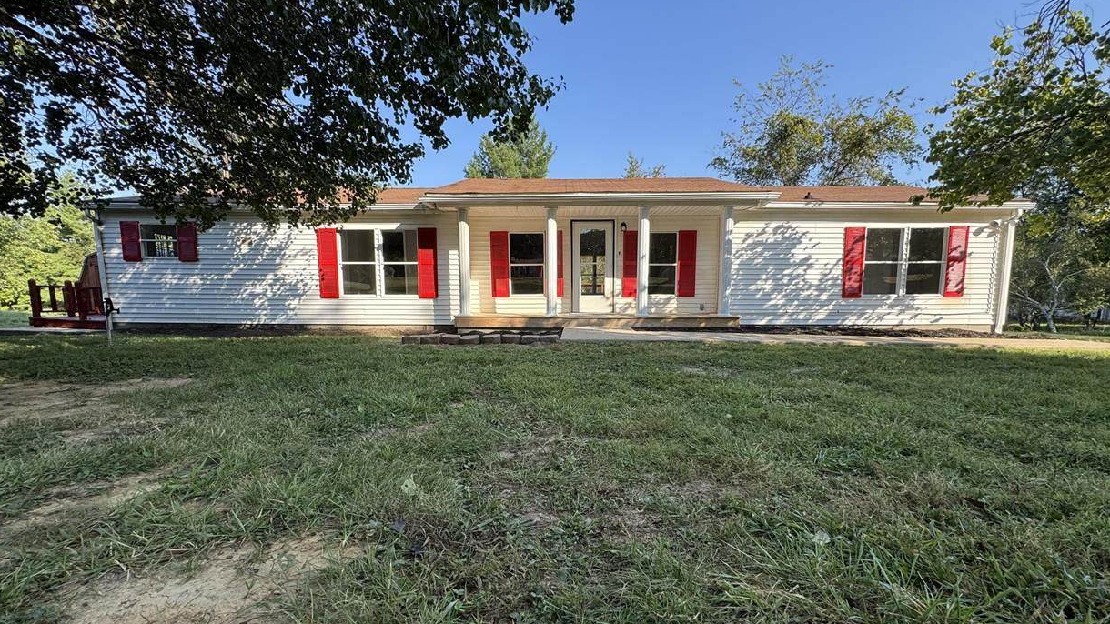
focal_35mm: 16
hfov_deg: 99.4
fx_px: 471
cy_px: 345
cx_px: 565
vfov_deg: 66.9
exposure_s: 1/525
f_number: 2.2
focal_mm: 2.22
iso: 40
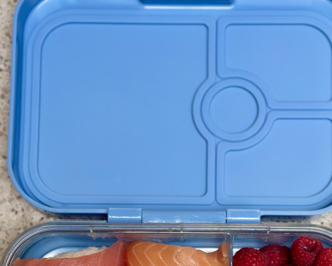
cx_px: 191
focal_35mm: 76
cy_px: 237
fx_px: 747
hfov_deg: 25.0
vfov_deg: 19.8
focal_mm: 6.86
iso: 100
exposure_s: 1/121
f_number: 1.78
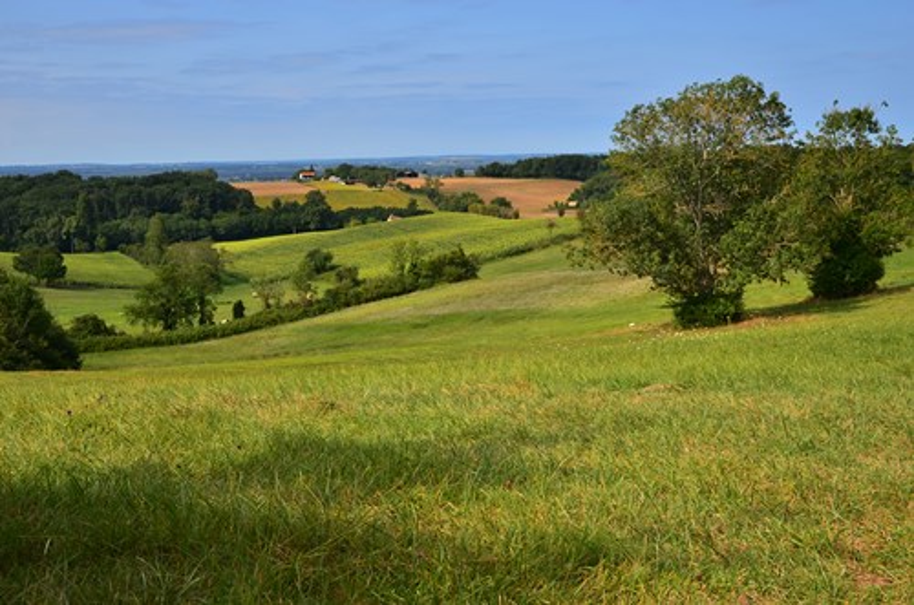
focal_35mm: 45
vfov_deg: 29.7
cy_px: 302
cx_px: 457
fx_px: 1140
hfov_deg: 43.7
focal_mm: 30
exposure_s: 1/125
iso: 100
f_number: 11
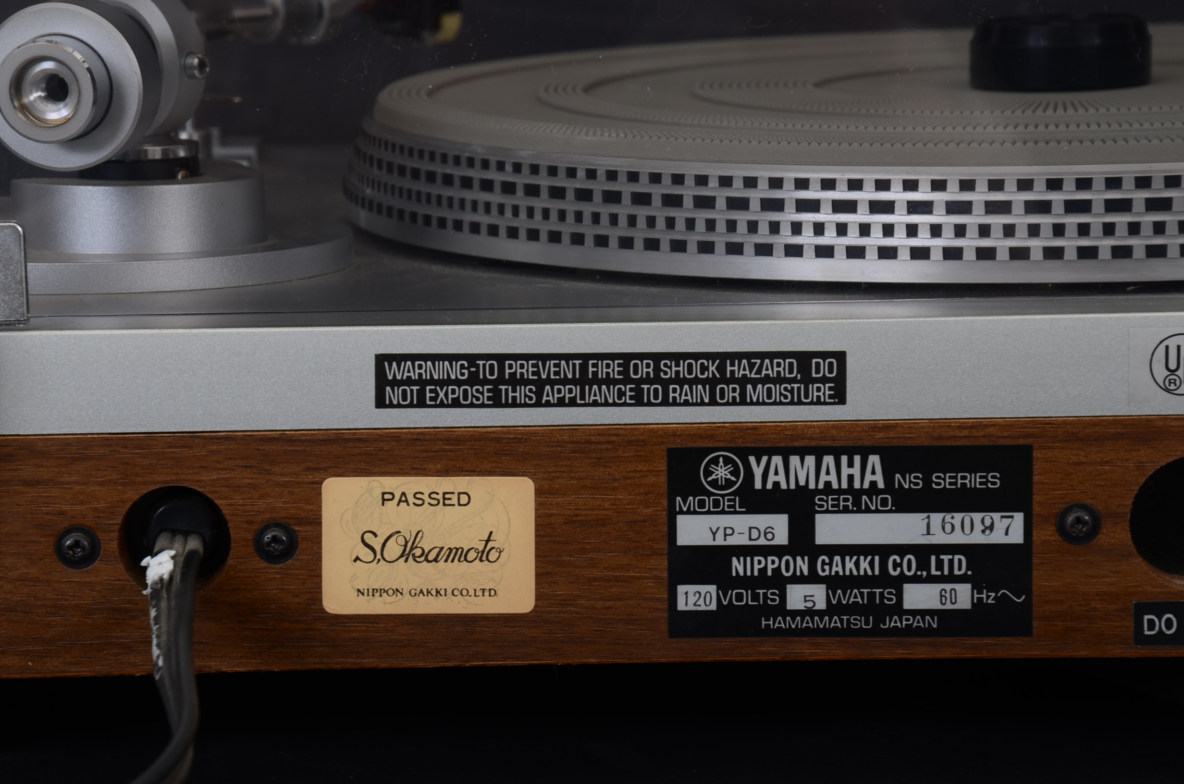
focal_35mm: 158
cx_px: 592
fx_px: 5169
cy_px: 392
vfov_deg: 8.7
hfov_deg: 13.1
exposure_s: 1/160
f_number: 13
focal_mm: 105
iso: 125
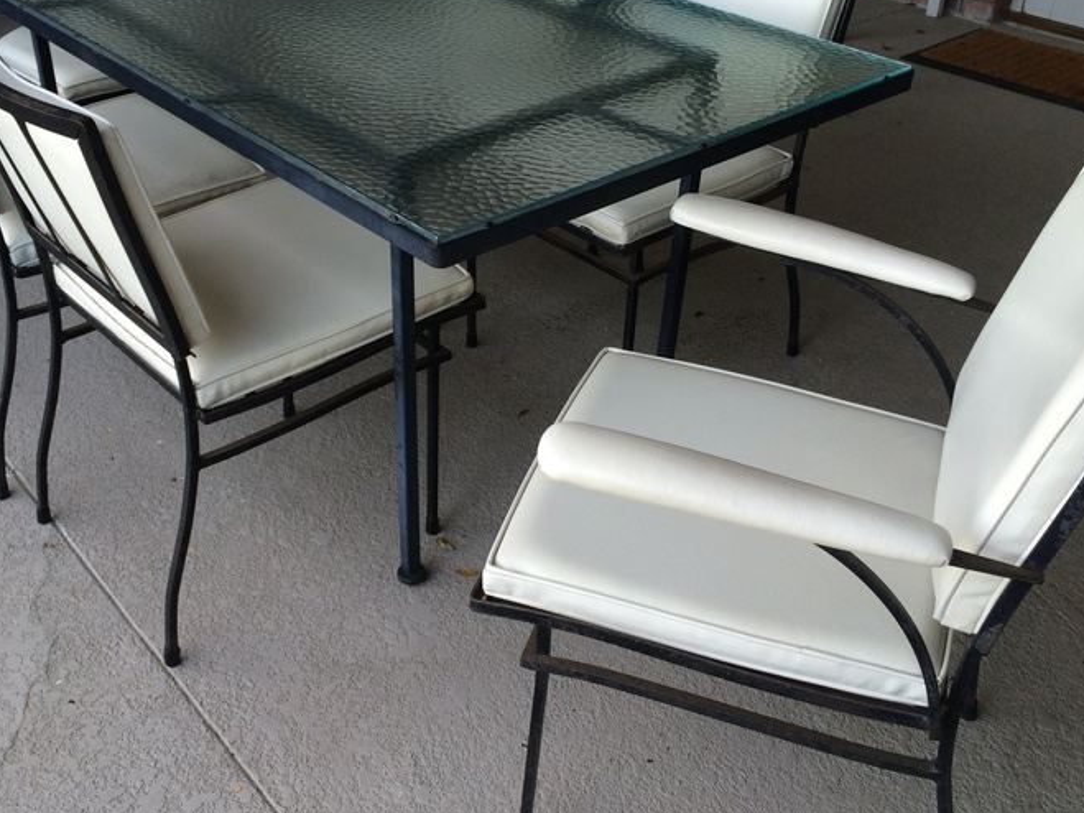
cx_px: 441
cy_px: 374
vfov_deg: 35.1
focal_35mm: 41
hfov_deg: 45.6
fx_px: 1284
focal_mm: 4.12
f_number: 2.2
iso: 40
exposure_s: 1/120
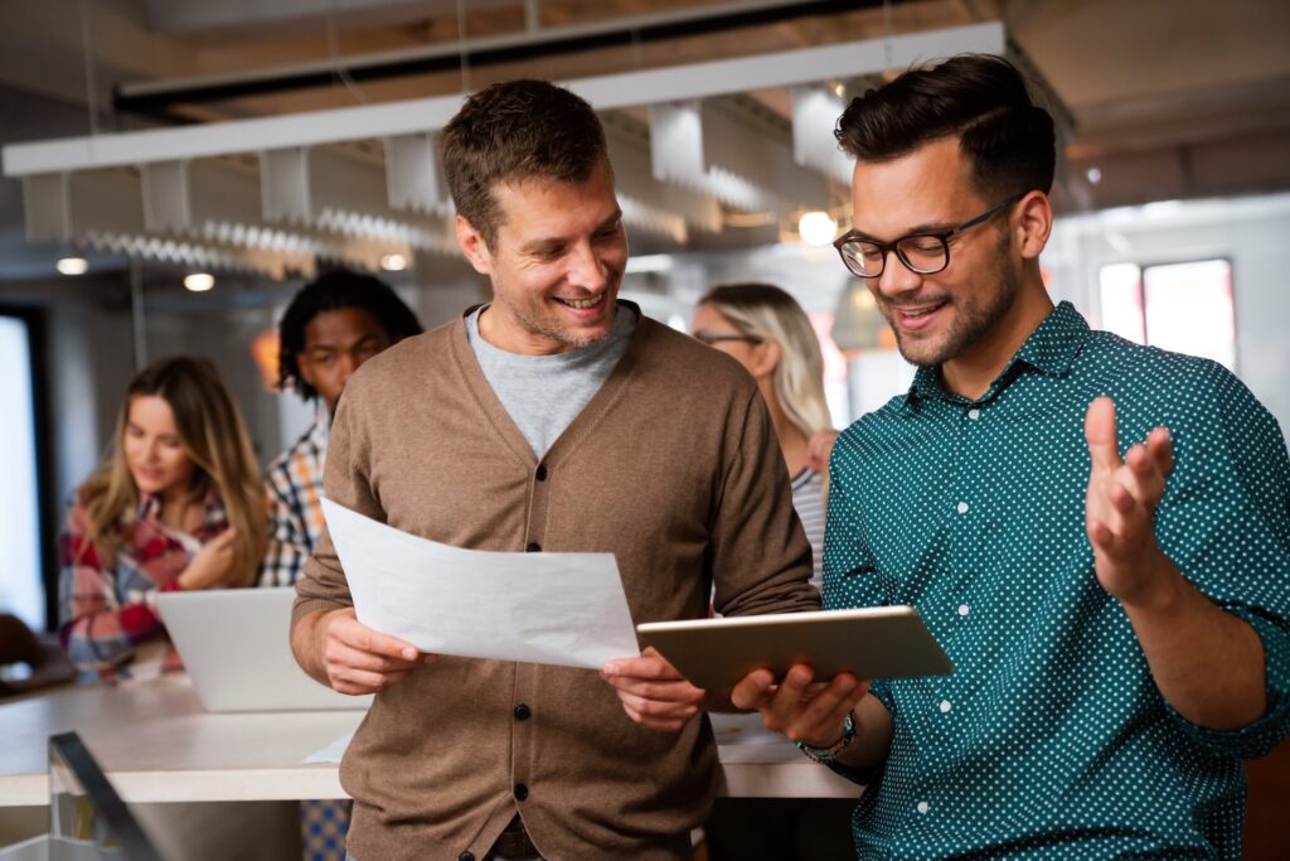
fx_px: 1899
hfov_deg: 37.5
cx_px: 645
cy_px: 430
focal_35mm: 53
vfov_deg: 25.5
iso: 1250
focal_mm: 53
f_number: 2.8
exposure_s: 1/250
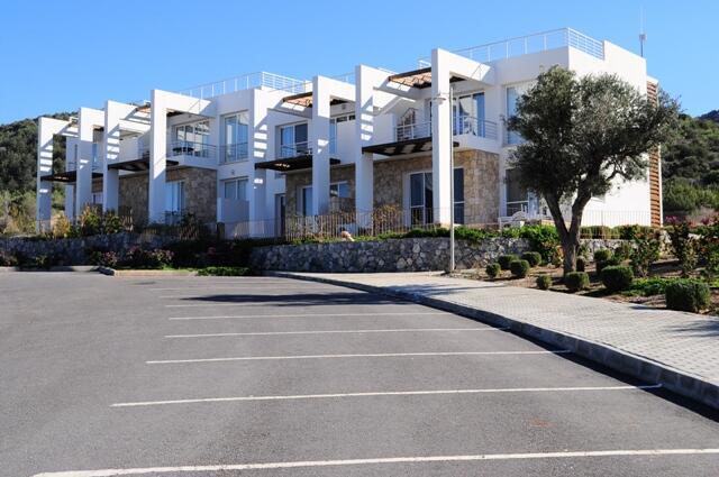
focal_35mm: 48
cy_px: 238
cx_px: 360
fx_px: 957
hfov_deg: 41.2
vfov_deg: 28.0
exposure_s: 1/500
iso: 200
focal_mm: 32
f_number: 8
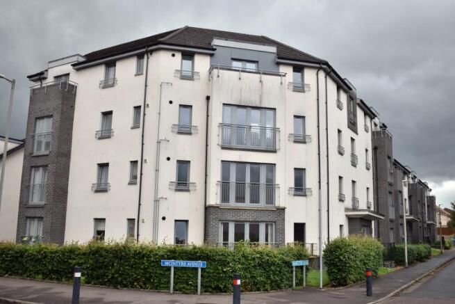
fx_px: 436
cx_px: 228
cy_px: 152
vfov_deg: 38.4
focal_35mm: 34
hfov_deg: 55.1
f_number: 4.5
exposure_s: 1/640
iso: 100
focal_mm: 23
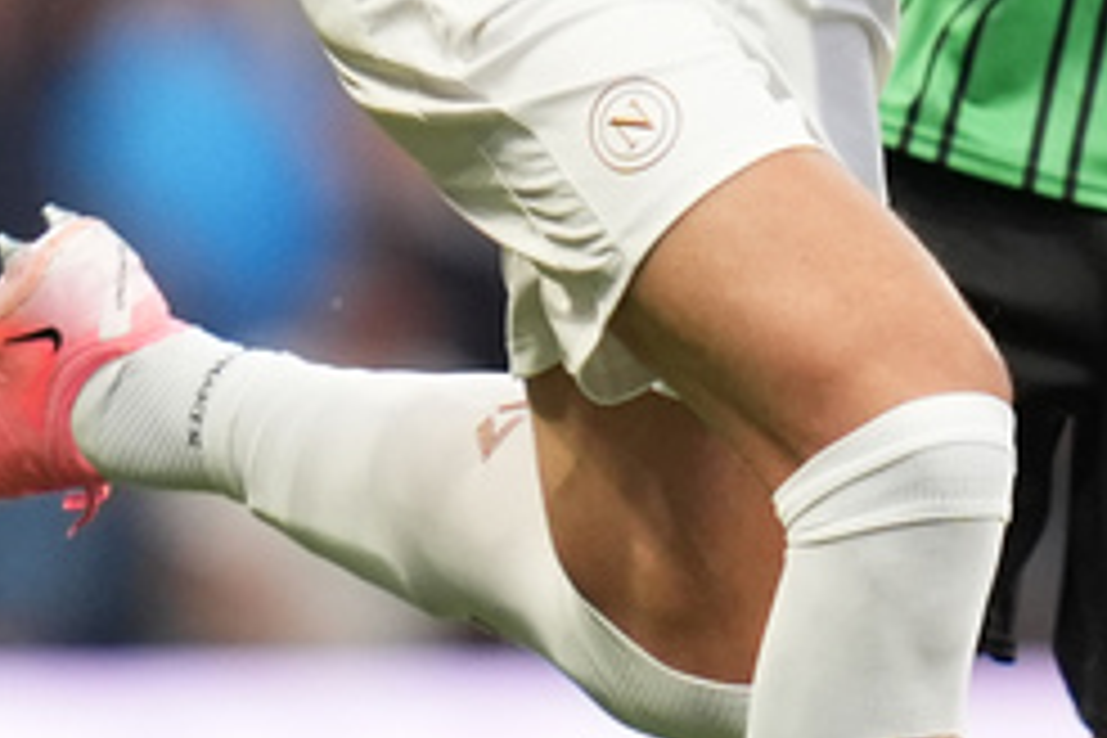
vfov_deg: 0.6
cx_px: 810
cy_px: -74
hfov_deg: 0.9
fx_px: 70043
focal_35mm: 2278
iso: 2000
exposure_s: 1/1250
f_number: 3.2
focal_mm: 400
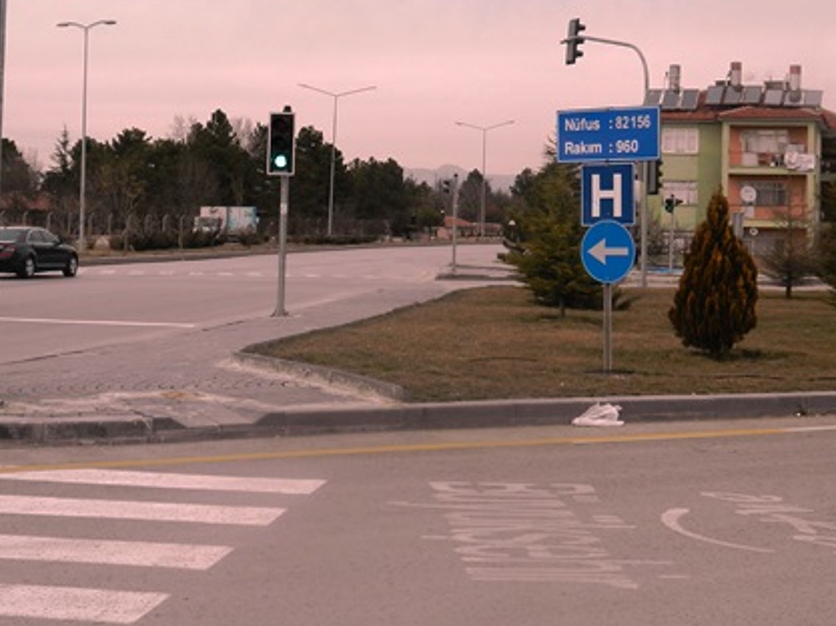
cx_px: 349
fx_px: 1520
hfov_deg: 30.7
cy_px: 197
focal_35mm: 63
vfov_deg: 23.1
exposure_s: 1/500
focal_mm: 7.3
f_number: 3.5
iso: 80
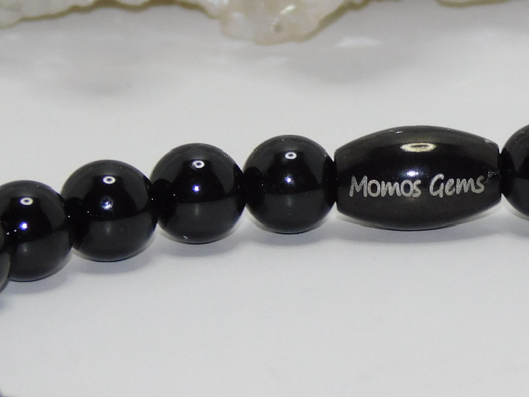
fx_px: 9018
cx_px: 431
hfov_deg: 3.4
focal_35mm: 590
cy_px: 246
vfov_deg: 2.5
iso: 200
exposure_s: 1/60
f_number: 5.6
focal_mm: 41.3
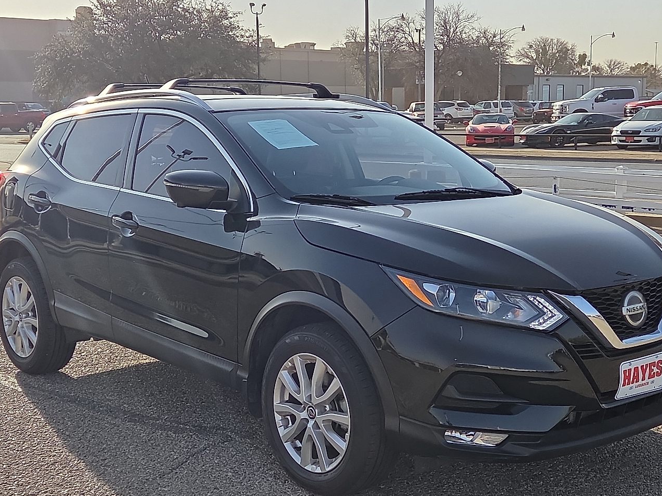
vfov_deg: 27.5
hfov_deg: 36.1
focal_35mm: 53
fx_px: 1014
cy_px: 285
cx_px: 367
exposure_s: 1/2000
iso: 25
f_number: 1.8
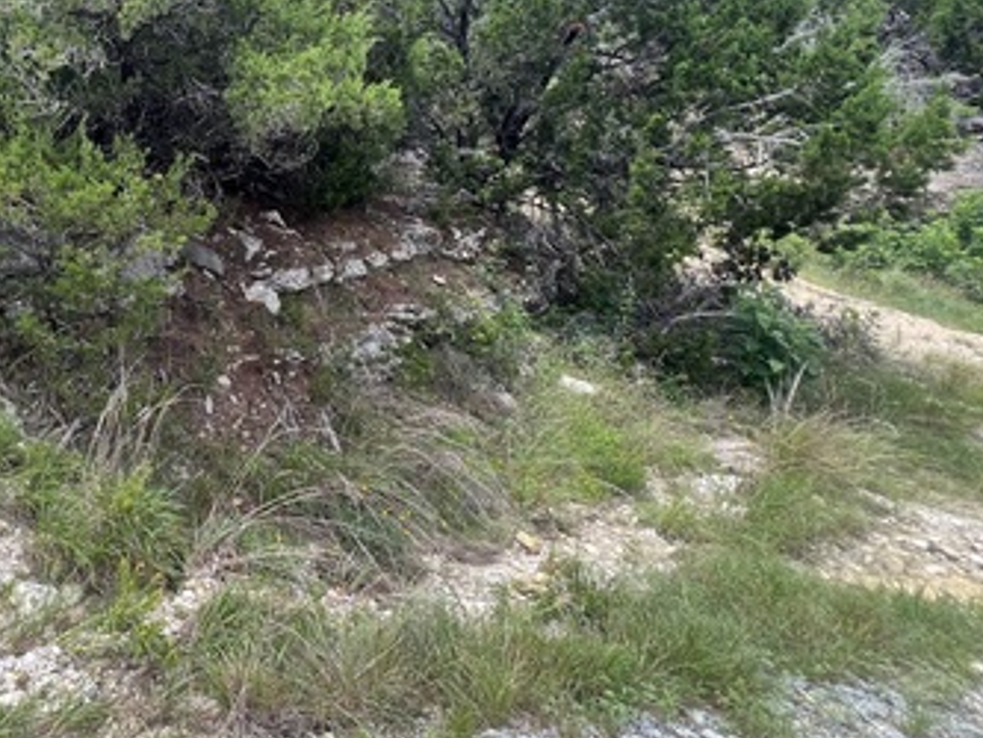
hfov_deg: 60.7
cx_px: 133
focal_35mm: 25
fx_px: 710
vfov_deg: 51.7
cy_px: 156
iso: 32
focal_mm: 1.57
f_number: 1.8
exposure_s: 1/318
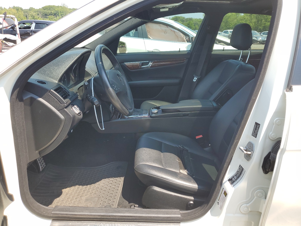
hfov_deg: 67.3
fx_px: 226
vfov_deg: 53.1
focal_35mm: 26
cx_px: 150
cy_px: 113
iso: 50
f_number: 1.5
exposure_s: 1/714
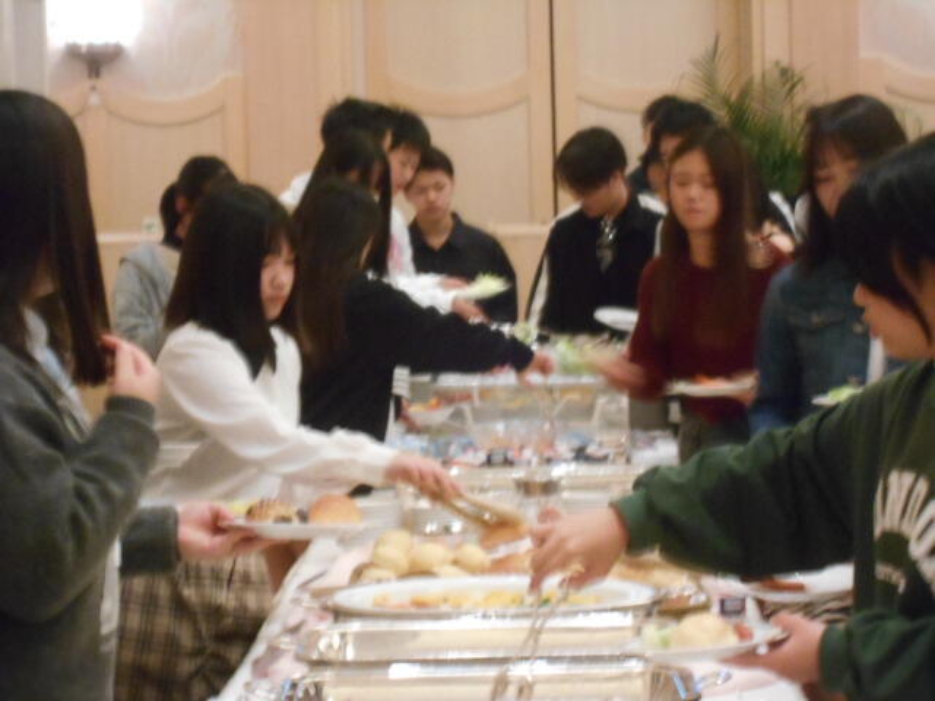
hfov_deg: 15.2
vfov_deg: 11.4
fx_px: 3511
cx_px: 468
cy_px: 350
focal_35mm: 130
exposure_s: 1/10
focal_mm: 23
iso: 800
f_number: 6.5
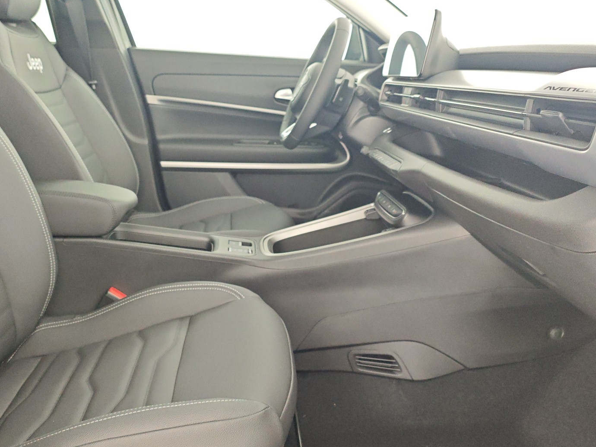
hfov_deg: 56.6
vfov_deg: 44.1
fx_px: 551
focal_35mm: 32
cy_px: 210
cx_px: 256
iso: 448
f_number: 1.6
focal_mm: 6.55
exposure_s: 1/100
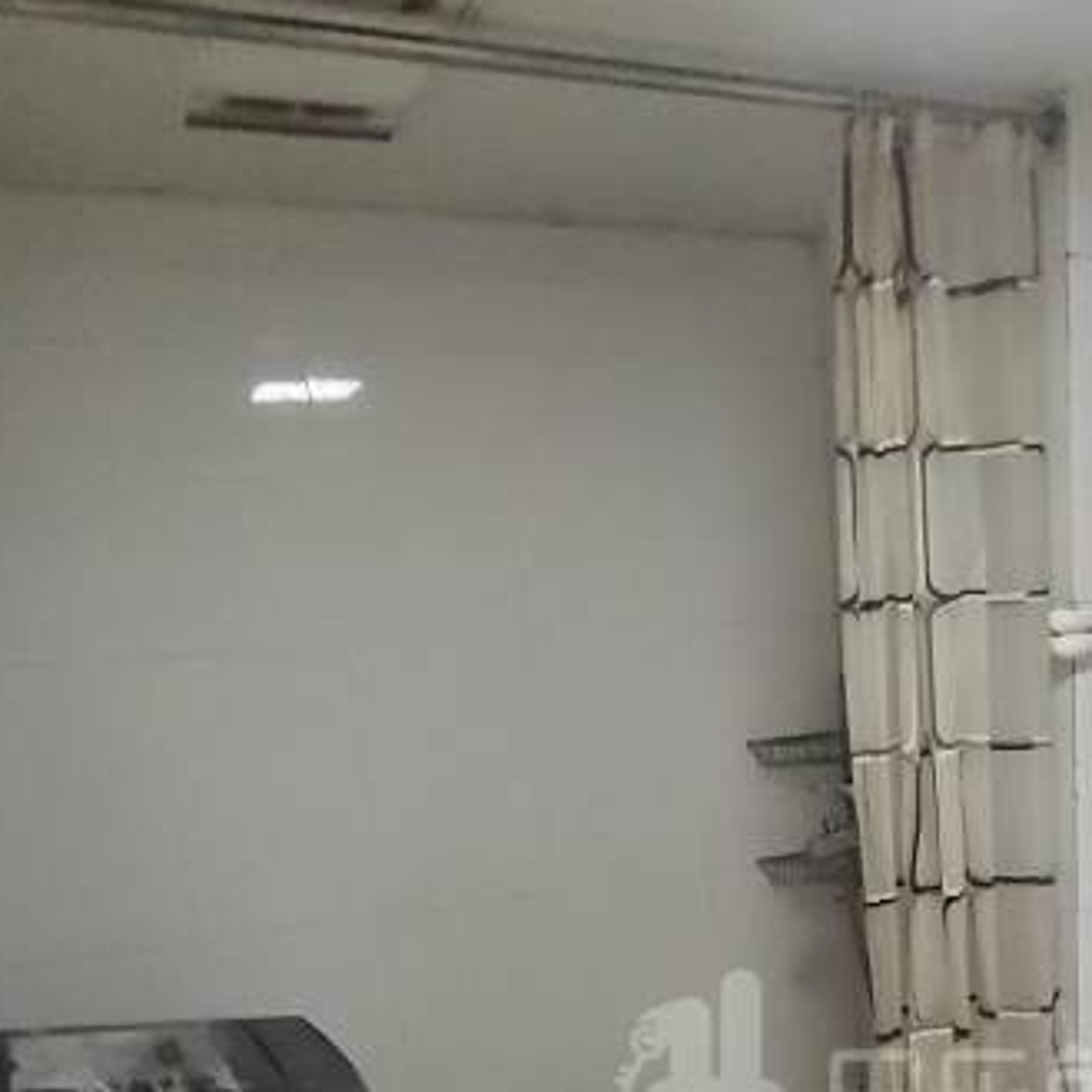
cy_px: 1064
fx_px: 1535
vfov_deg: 35.8
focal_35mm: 43
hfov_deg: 37.7
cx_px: 880
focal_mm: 1.91
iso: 320
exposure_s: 1/41.4
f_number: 2.2
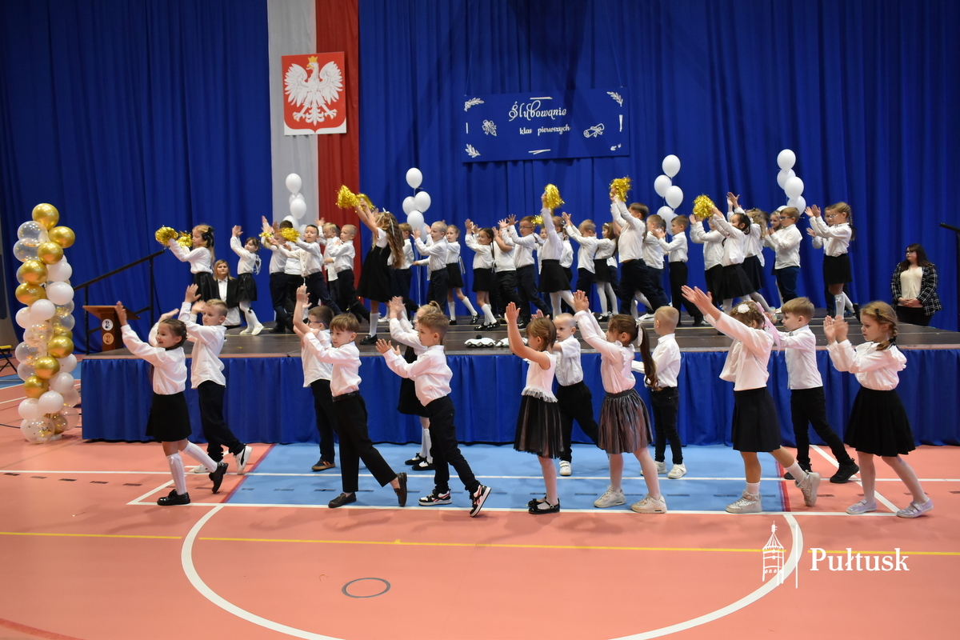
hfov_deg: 67.4
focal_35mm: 27
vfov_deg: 47.9
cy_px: 320
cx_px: 480
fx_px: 720
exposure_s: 1/60
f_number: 3.5
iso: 1600
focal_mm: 18
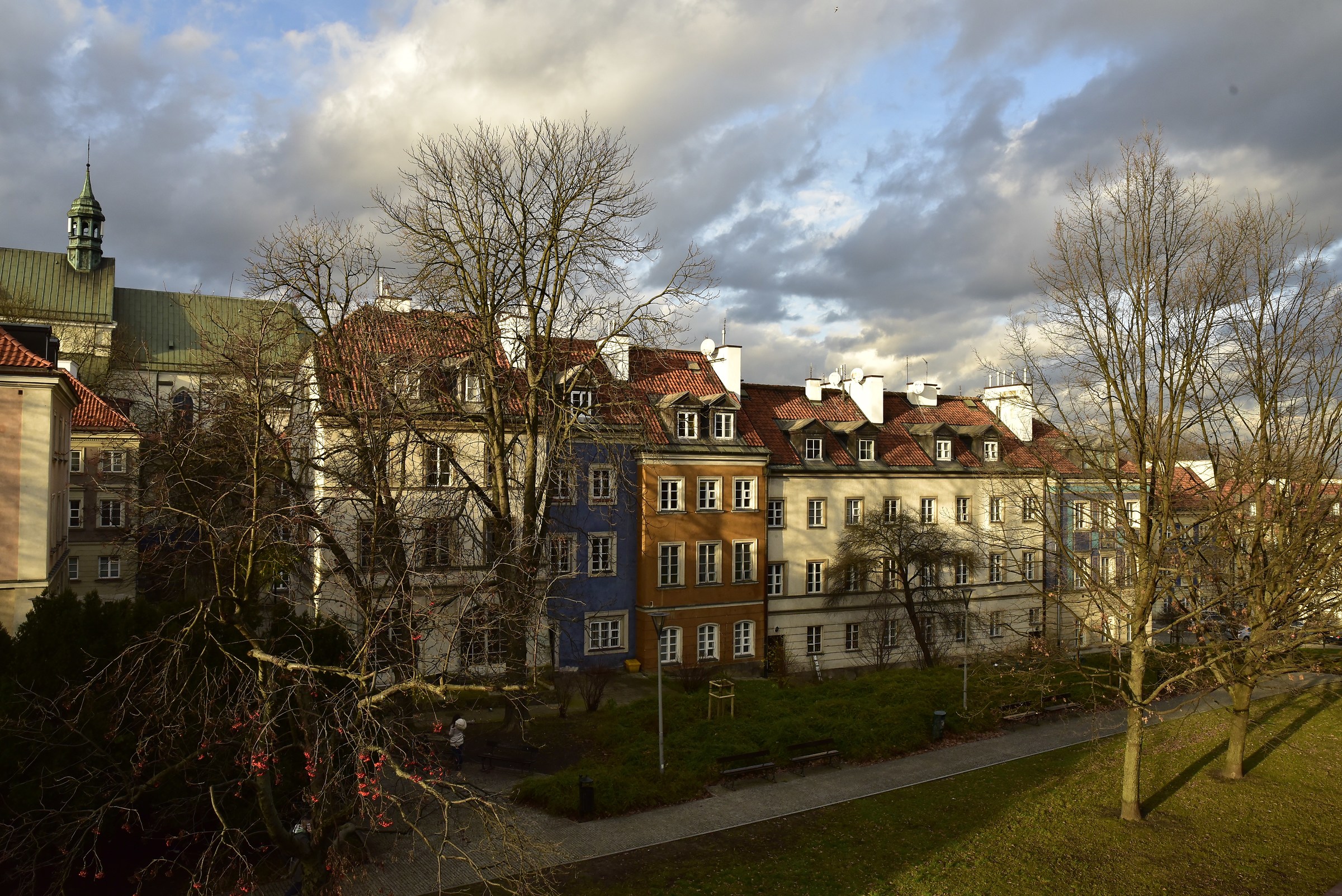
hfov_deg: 73.7
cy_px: 448
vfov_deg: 53.2
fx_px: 895
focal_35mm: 24
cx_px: 671
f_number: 11
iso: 1600
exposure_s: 1/1000
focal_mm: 24
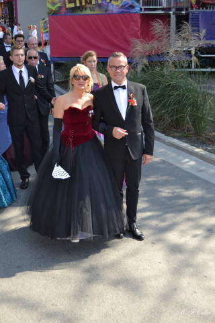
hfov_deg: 25.8
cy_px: 162
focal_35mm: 52
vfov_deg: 37.9
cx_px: 108
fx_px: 470
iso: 100
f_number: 4.5
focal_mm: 35
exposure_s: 1/160
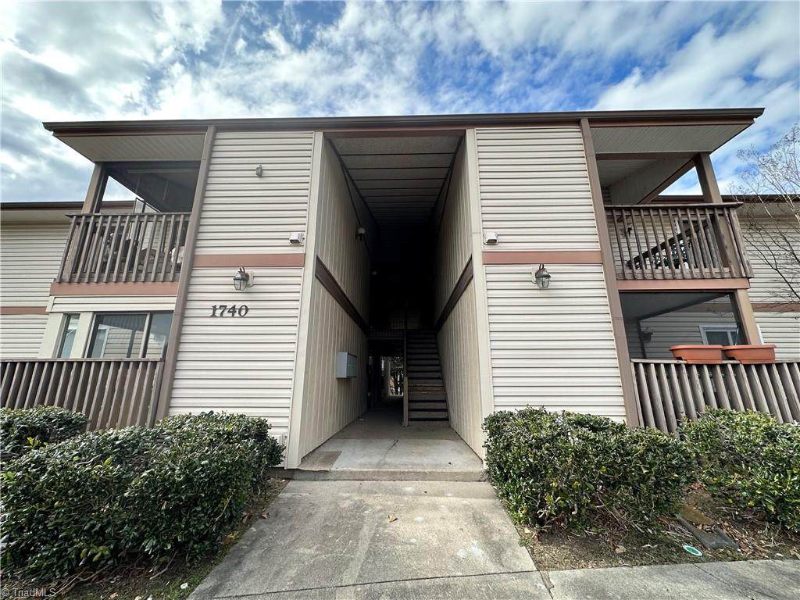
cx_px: 400
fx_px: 324
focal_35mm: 14
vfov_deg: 85.7
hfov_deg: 102.1
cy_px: 300
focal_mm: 2.22
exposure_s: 1/707
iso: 40
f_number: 2.2
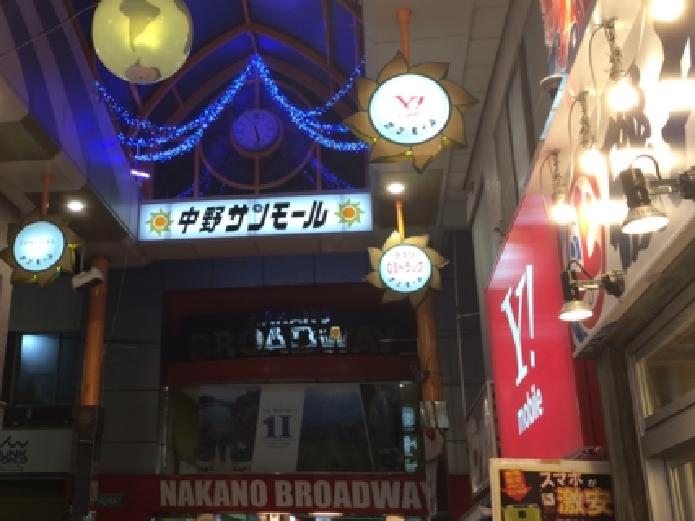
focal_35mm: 45
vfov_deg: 32.1
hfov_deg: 41.4
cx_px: 218
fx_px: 903
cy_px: 234
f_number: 2.2
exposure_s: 1/30
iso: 40
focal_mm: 4.12
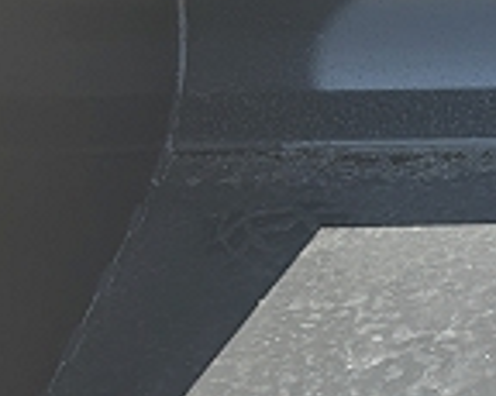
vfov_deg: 10.8
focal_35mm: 141
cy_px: -76
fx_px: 2068
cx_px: 1033
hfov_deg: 12.0
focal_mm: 5.7
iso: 50
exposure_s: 1/1449
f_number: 1.5
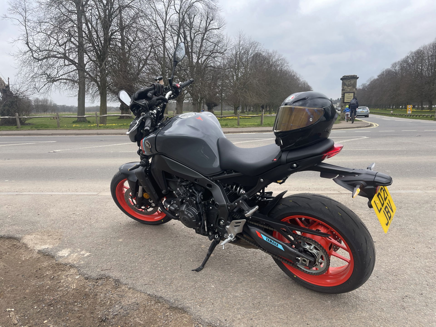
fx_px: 327
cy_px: 164
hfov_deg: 67.3
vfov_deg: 53.1
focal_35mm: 26
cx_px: 218
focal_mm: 5.1
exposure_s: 1/684
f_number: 1.6
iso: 32
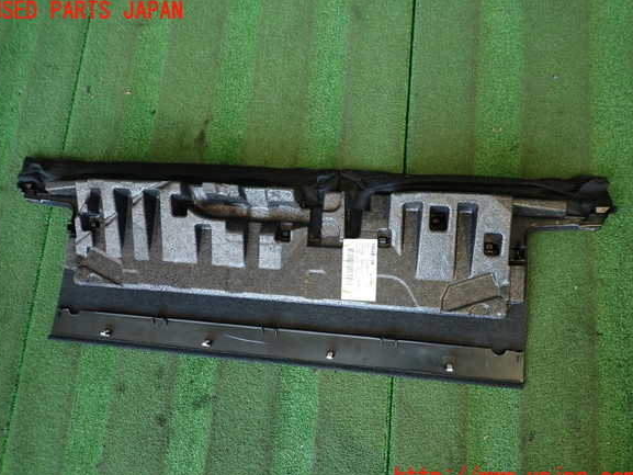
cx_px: 313
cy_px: 245
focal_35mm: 26
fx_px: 476
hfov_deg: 67.3
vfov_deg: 53.1
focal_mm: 4.5
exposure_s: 1/50
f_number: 2
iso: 200
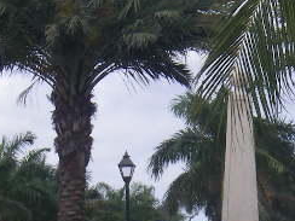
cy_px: 220
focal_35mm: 264
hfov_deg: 7.5
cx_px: 201
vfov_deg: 5.6
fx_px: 2250
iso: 64
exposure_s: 1/160
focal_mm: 10.5
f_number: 7.4
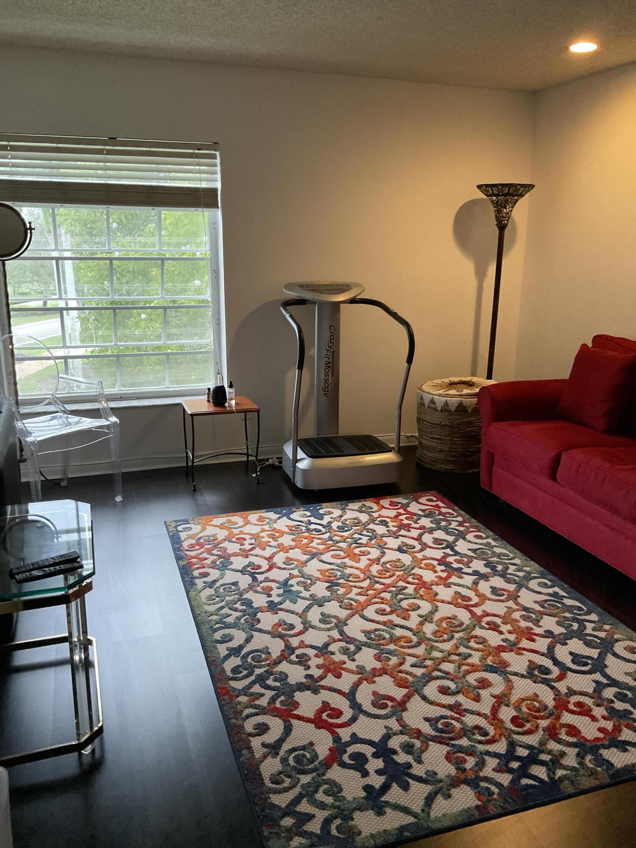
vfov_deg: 61.7
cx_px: 318
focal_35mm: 29
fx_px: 710
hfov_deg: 48.2
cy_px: 424
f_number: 1.8
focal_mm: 3
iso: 200
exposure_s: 1/60
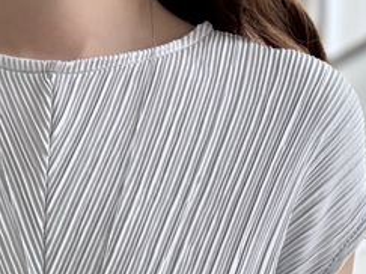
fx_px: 1131
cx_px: 77
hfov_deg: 18.2
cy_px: 693
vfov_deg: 11.2
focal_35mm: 107
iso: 40
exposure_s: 1/122
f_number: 1.6
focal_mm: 5.96
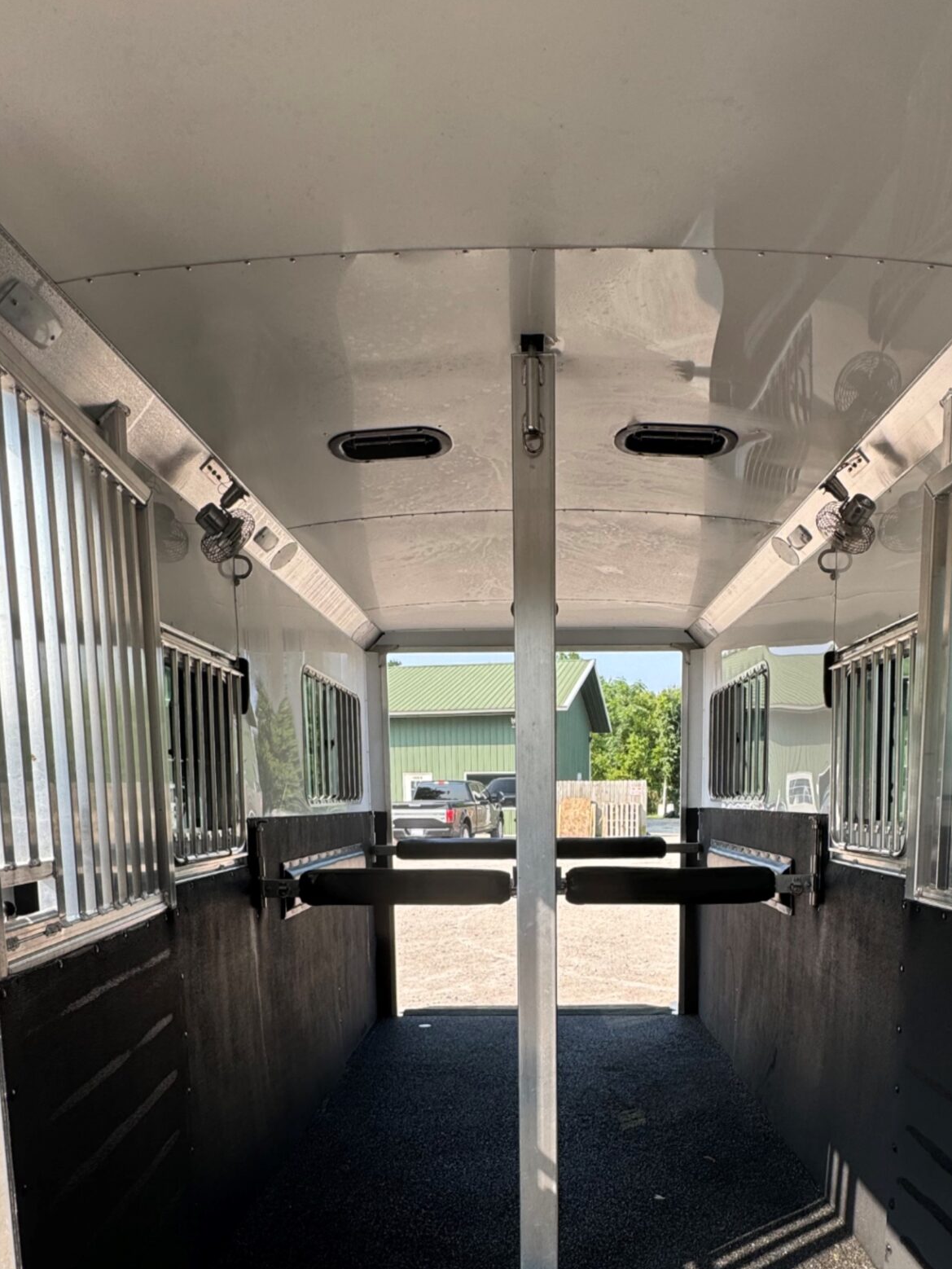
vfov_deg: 70.6
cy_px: 897
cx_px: 533
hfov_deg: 58.7
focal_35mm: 23
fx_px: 843
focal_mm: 2.22
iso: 40
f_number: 2.2
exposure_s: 1/332
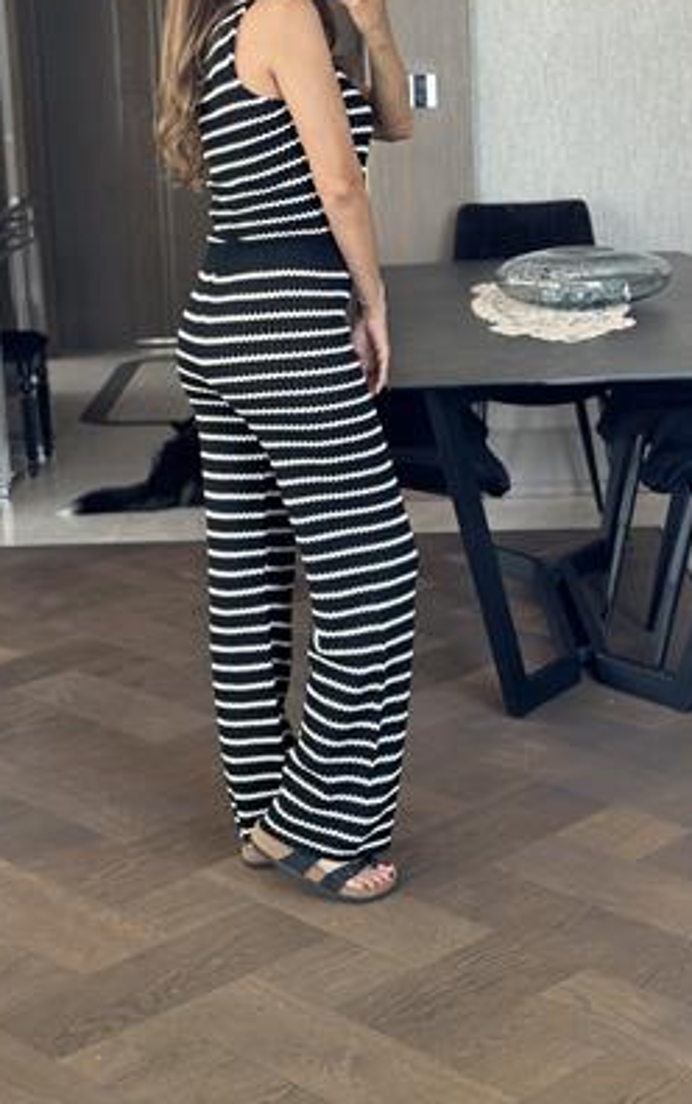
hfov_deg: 20.0
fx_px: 1959
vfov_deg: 31.3
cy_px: 404
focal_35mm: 65
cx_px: 273
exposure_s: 1/66
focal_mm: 6.86
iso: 125
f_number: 1.78
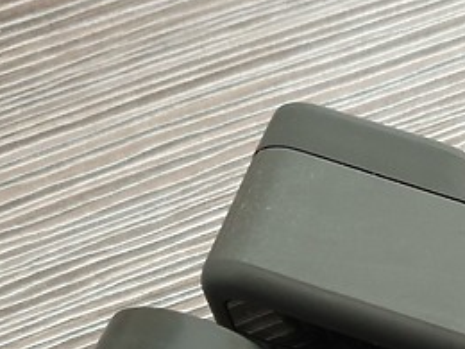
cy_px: 421
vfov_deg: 19.3
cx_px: 426
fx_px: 967
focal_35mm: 72
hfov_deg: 26.1
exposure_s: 1/17
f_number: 1.5
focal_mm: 4.3
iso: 250
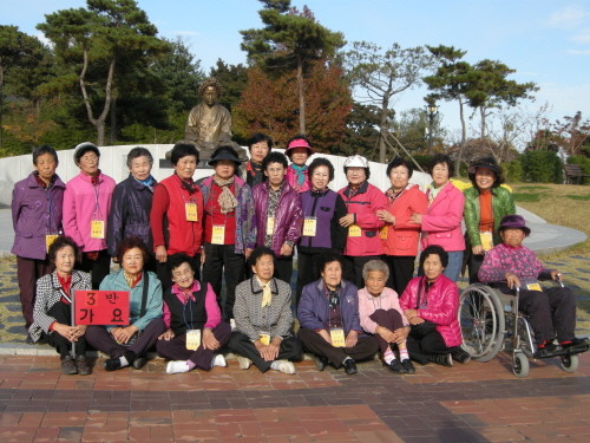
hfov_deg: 46.8
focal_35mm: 40
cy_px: 222
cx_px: 295
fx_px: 682
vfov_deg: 36.0
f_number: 5.1
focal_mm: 8.5
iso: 64
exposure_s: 1/198
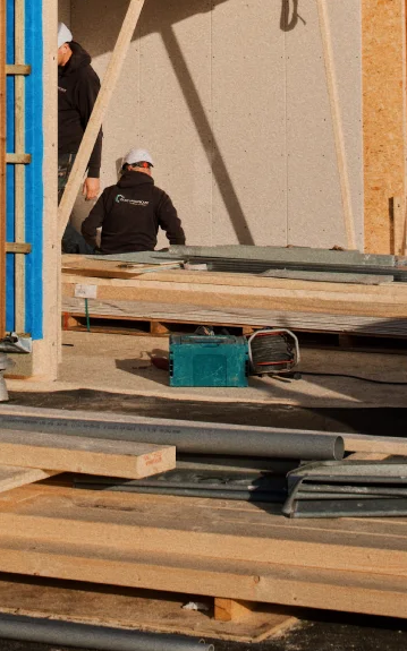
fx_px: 2131
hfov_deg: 10.9
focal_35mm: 120
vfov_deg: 16.3
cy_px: -225
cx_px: 83
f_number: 4
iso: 125
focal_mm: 27
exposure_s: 1/1800
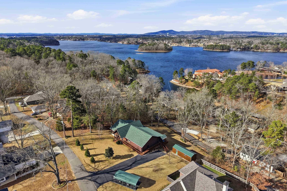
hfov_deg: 71.5
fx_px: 199
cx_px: 144
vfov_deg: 51.3
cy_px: 91
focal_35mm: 25
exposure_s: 1/4000
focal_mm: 8.7
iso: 160
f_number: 1.8
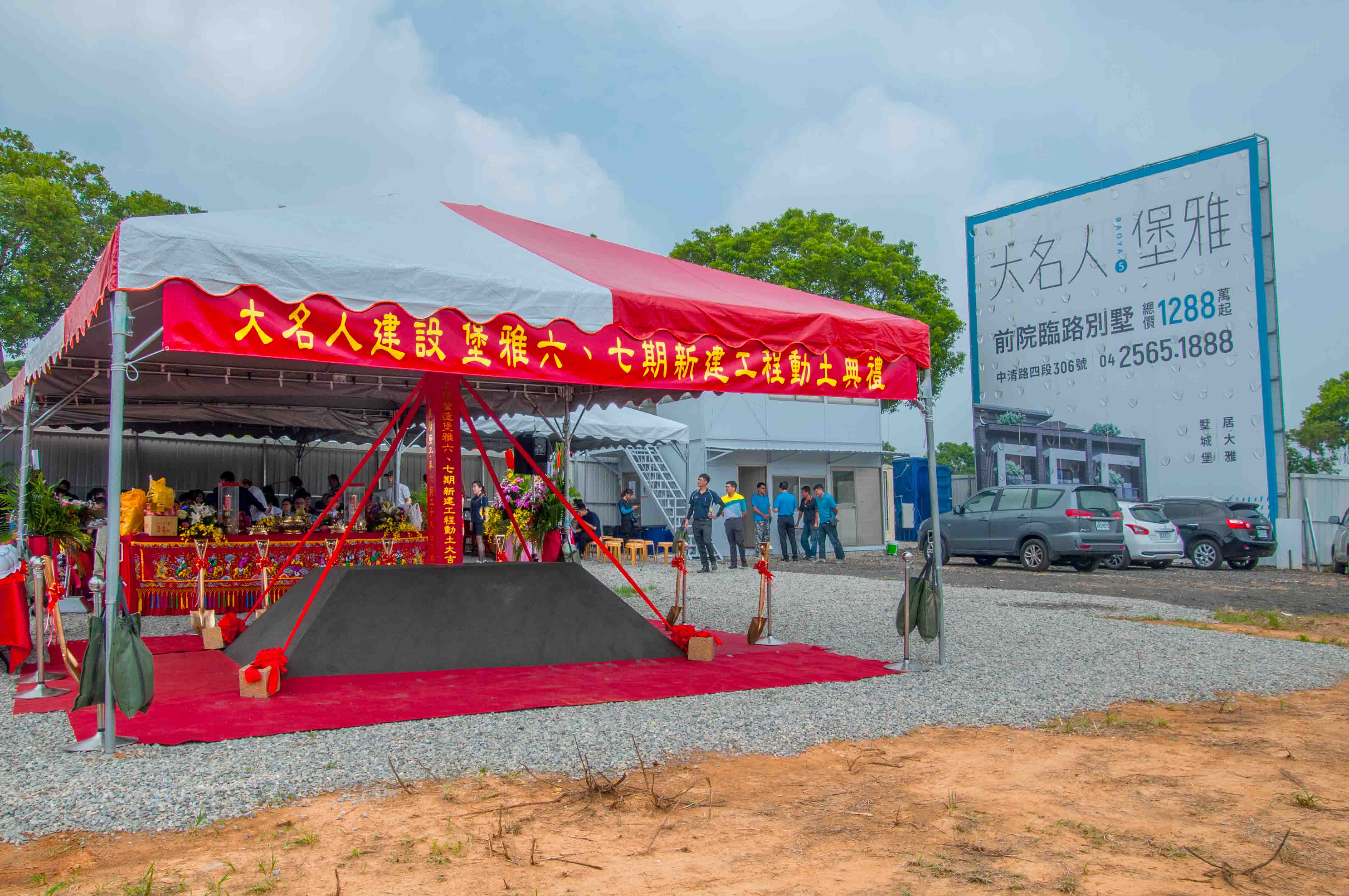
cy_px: 448
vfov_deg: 43.5
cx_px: 674
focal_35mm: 30
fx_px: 1123
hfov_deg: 62.0
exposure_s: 1/250
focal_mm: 20
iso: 200
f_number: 10
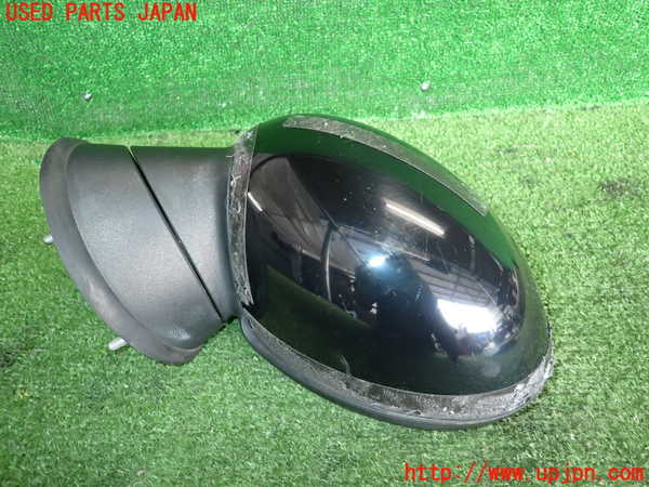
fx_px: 469
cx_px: 324
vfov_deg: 54.9
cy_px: 244
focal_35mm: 25
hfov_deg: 69.4
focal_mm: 4.5
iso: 400
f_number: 2
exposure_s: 1/100
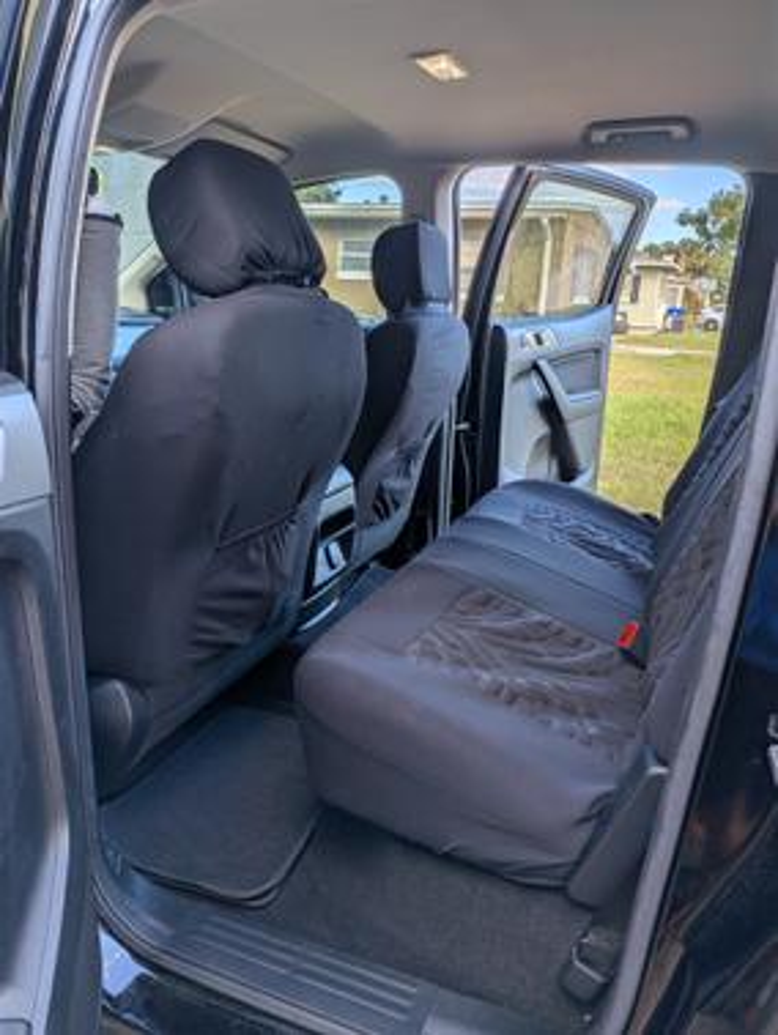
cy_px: 518
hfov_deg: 56.9
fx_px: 718
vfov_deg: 71.6
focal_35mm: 24
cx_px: 389
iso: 36
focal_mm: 4.53
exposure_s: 1/1064
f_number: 1.7
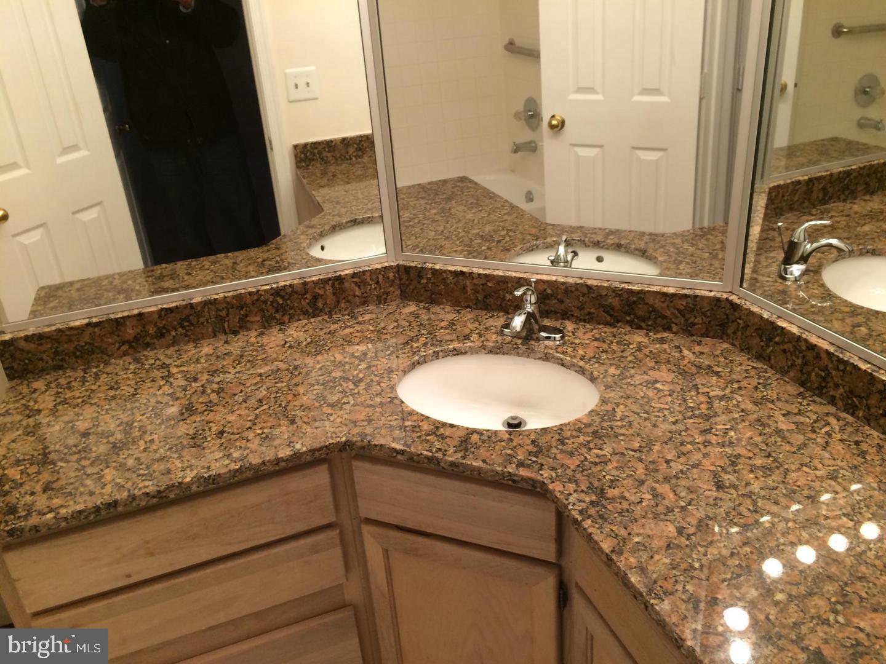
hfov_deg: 61.7
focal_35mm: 29
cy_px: 332
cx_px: 443
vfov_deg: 48.2
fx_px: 742
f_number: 2.2
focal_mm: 4.15
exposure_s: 1/30
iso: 80
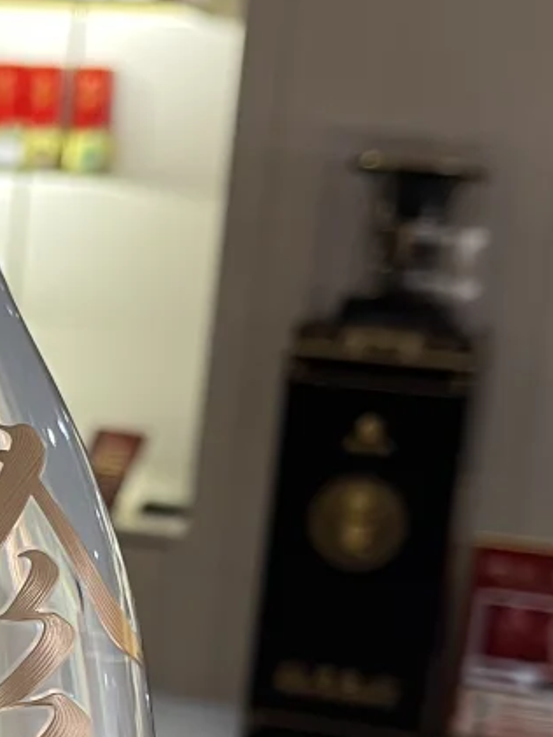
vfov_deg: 21.5
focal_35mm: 89
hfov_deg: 15.9
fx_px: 1895
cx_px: -116
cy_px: 667
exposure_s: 1/50
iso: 80
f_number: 1.6
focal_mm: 5.1
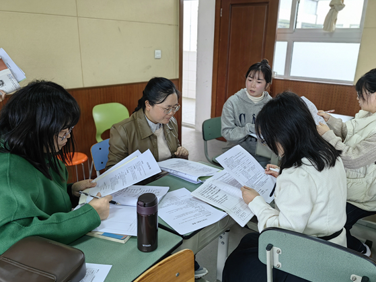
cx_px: 196
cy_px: 147
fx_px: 315
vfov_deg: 48.2
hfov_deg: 61.6
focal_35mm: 29
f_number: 1.8
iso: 100
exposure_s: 1/100
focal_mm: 5.54
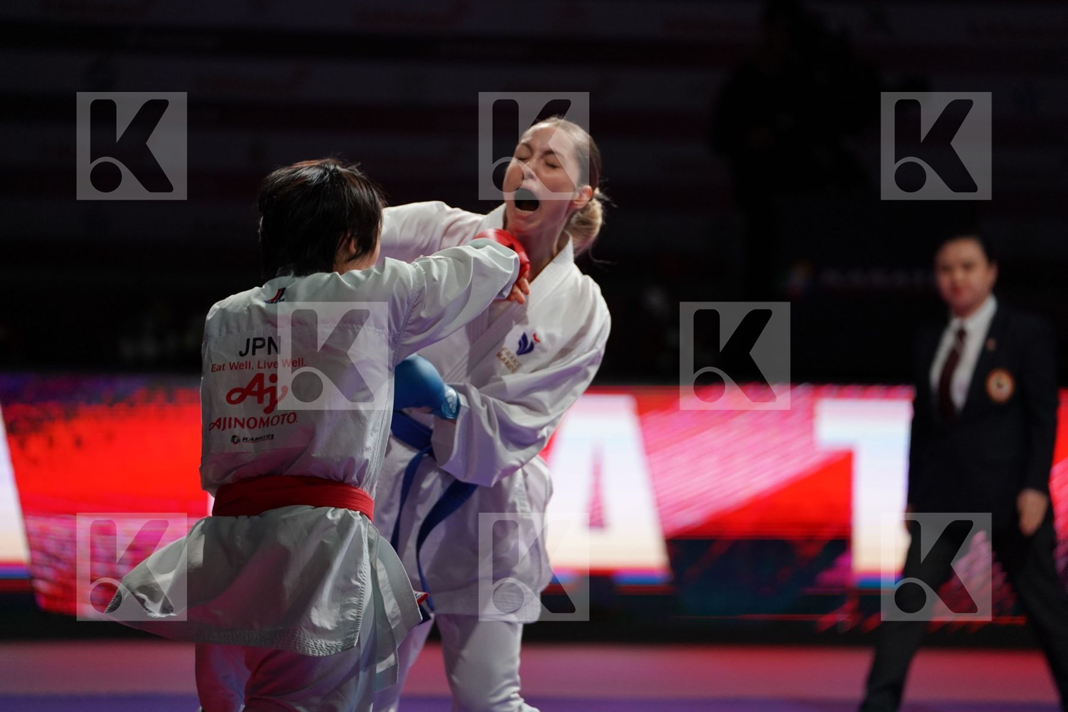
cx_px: 534
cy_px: 356
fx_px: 4390
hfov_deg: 13.9
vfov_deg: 9.3
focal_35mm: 148
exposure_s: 1/1000
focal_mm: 148
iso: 2500
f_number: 2.8
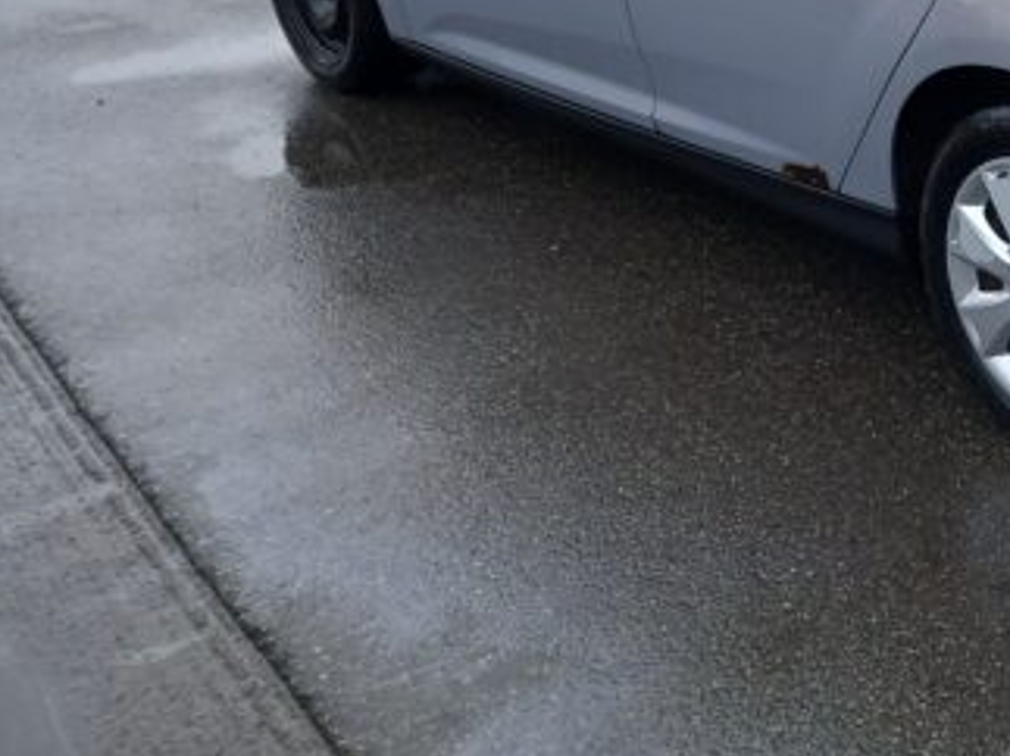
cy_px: 0
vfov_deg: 22.7
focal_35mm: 62
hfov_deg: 27.9
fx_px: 1808
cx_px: 1166
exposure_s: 1/196
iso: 25
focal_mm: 4.6
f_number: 2
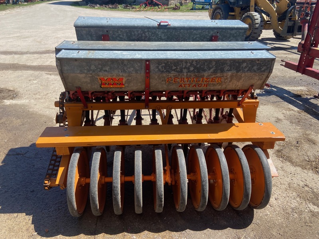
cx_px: 160
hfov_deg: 67.3
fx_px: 240
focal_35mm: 26
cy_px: 120
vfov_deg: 53.1
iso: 32
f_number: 1.8
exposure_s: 1/1678
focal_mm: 4.25
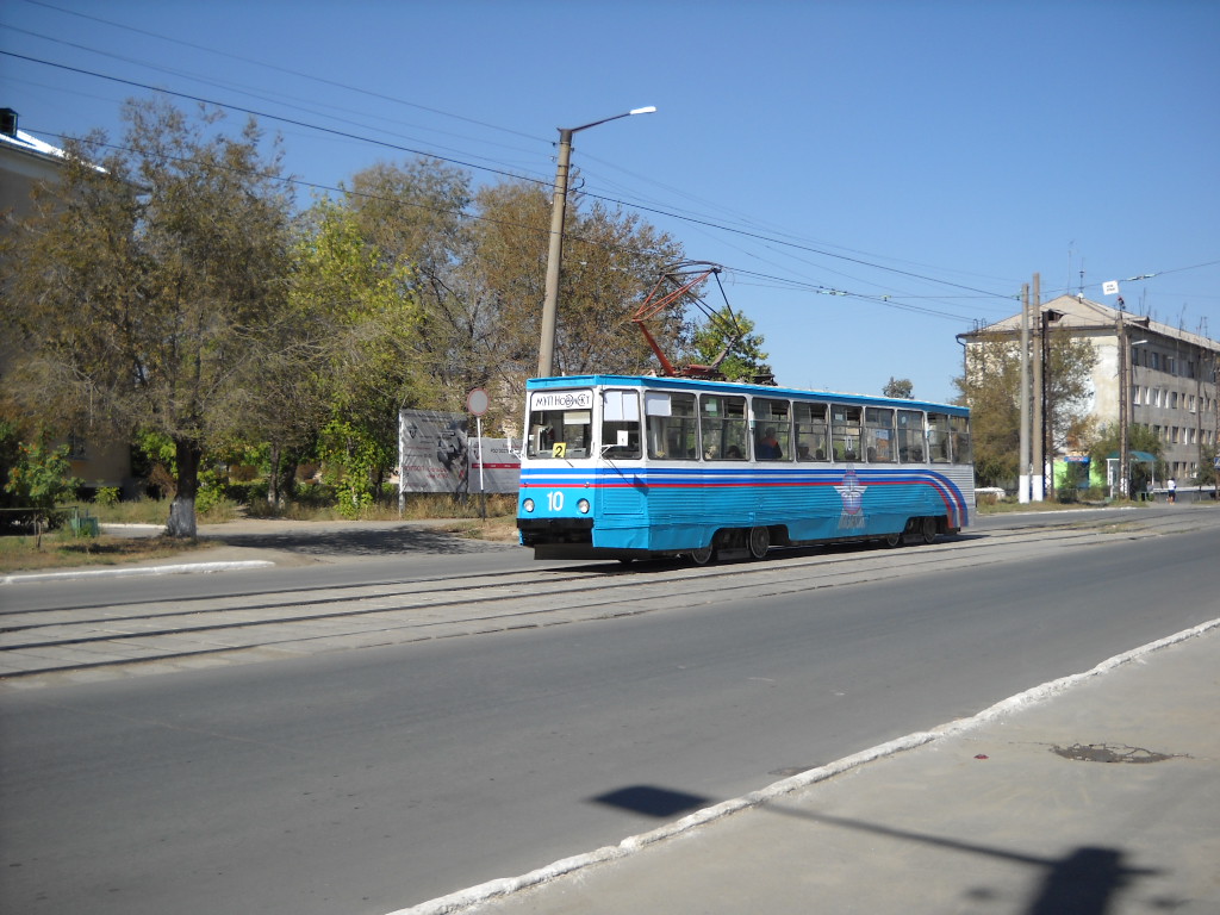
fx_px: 1445
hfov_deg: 45.8
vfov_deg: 35.1
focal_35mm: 41
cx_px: 610
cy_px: 458
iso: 64
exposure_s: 1/296
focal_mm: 6.72
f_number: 5.5
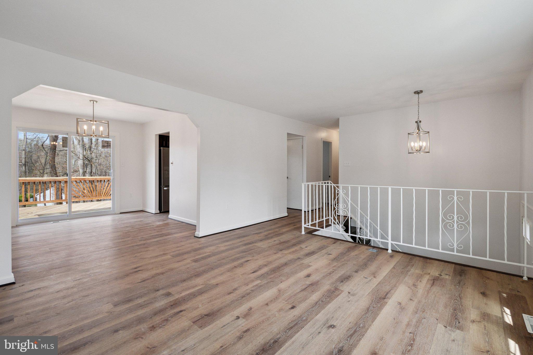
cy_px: 178
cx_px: 266
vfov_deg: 77.3
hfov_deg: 100.4
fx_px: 222
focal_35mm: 15
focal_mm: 10
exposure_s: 1/250
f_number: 5.6
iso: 400
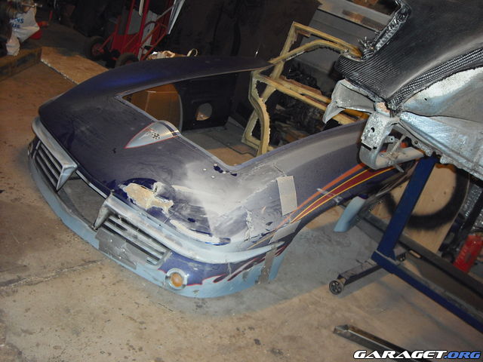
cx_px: 242
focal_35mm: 37
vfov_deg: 38.7
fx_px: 516
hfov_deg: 50.1
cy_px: 181
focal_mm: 6.2
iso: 200
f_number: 2.7
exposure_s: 1/60
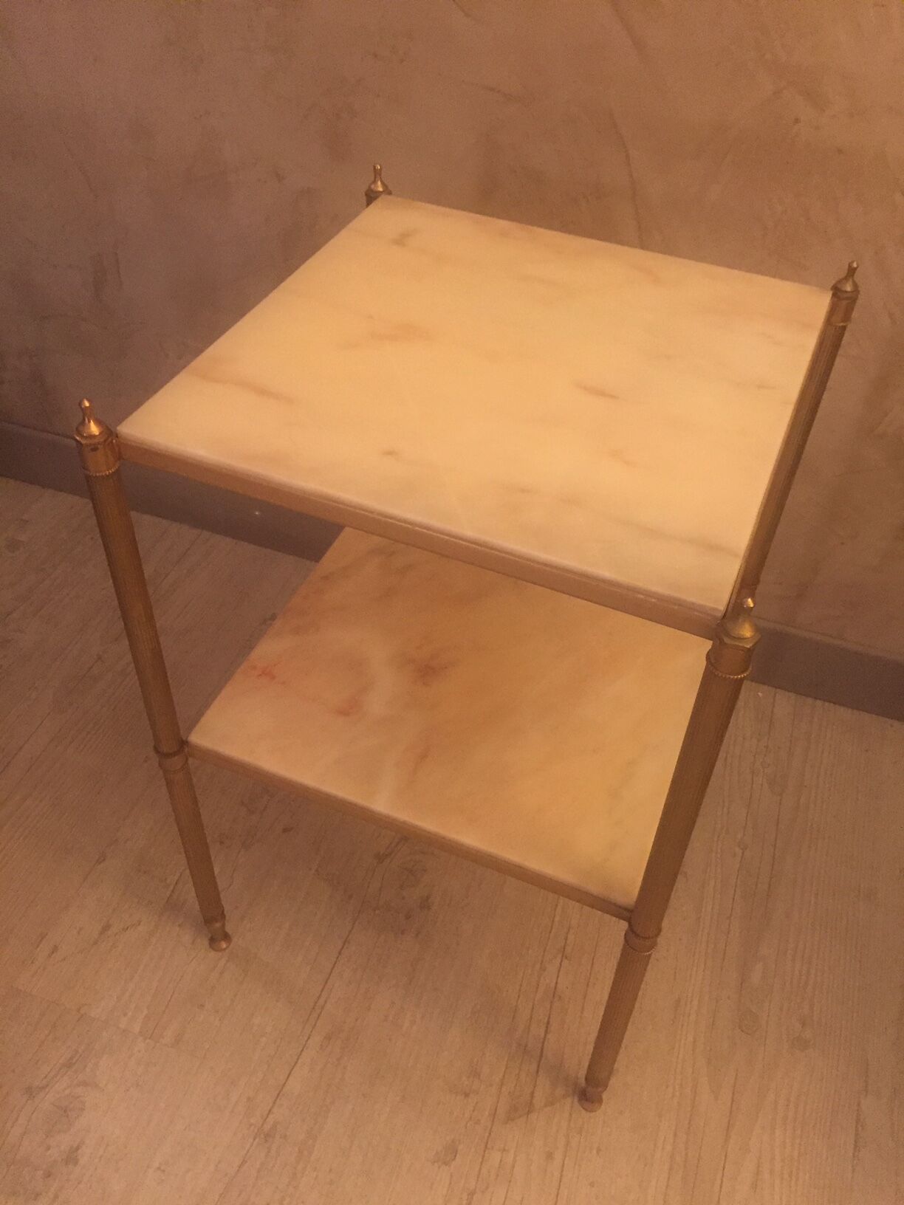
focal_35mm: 29
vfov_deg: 61.7
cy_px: 602
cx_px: 452
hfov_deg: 48.2
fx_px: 1010
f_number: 2.2
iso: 250
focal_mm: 4.15
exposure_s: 1/20
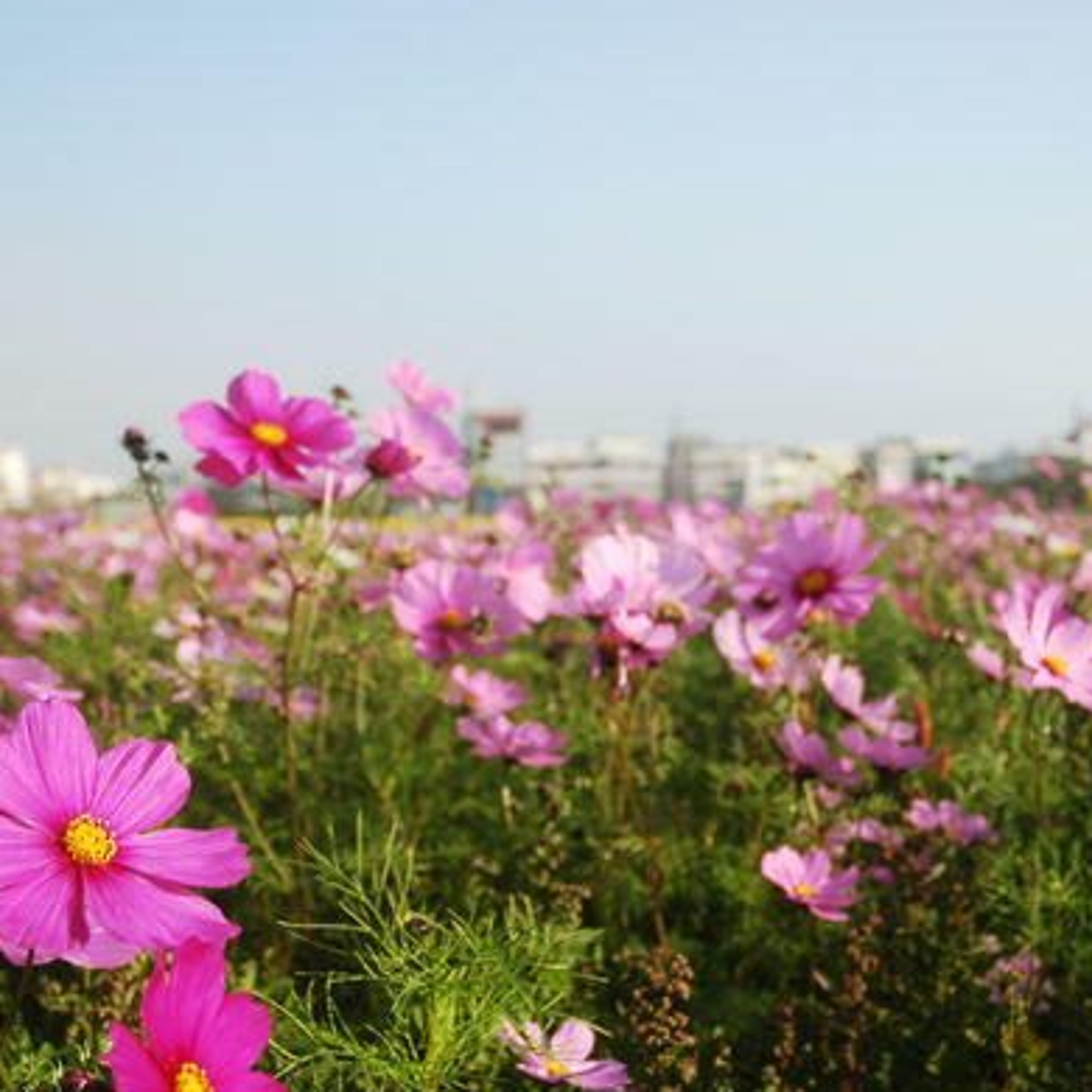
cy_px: 545
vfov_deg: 36.1
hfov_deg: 35.9
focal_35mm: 47
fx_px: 1677
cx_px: 661
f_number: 4.5
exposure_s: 1/800
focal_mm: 24
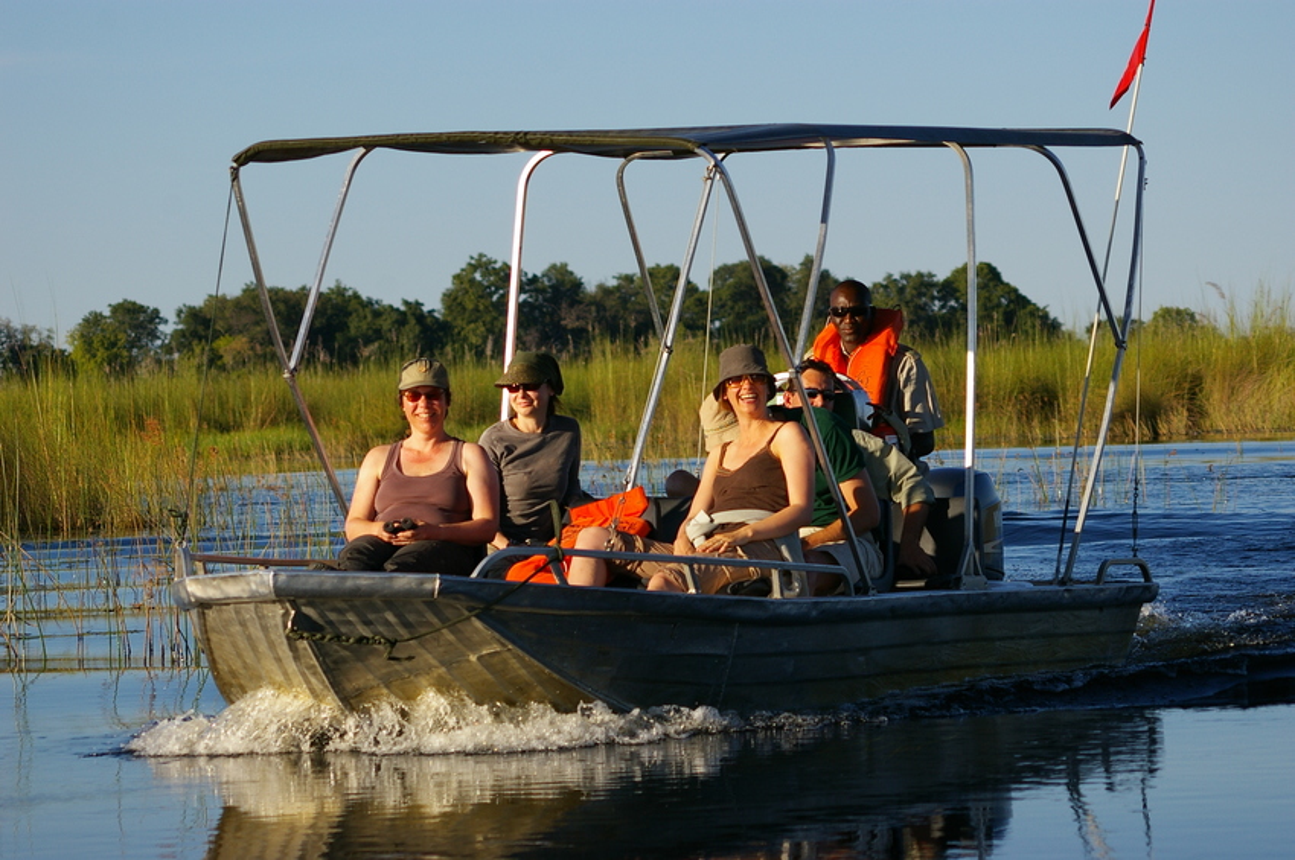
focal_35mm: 405
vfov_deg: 3.4
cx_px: 648
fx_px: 14554
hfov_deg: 5.1
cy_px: 430
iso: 200
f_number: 8
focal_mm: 270
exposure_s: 1/750
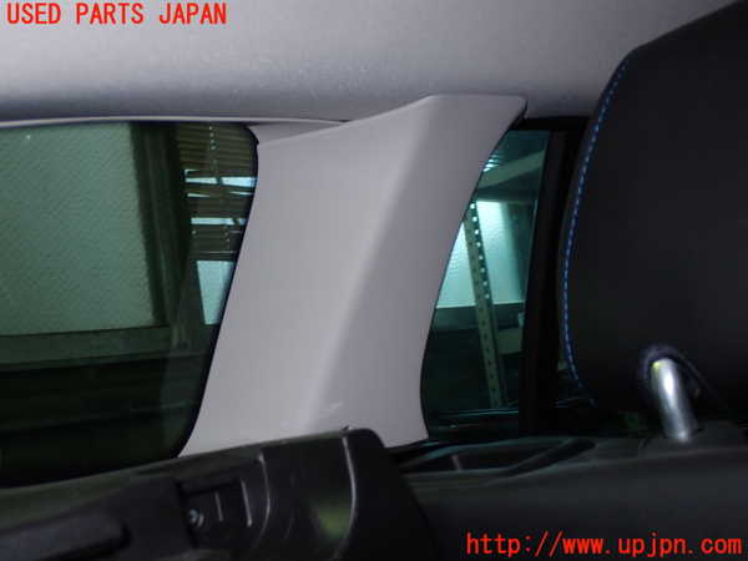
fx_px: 951
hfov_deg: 42.9
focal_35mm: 44
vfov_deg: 32.9
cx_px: 374
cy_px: 280
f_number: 2.9
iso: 200
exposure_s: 1/40
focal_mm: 7.84
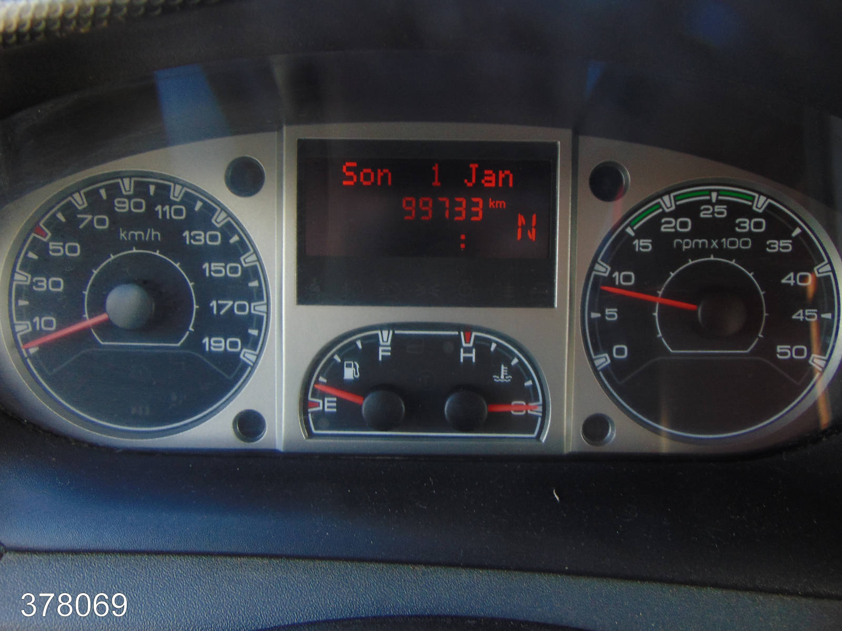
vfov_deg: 54.9
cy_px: 316
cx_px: 421
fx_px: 608
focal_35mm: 25
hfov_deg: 69.4
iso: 80
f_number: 3
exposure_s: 1/30
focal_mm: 4.5
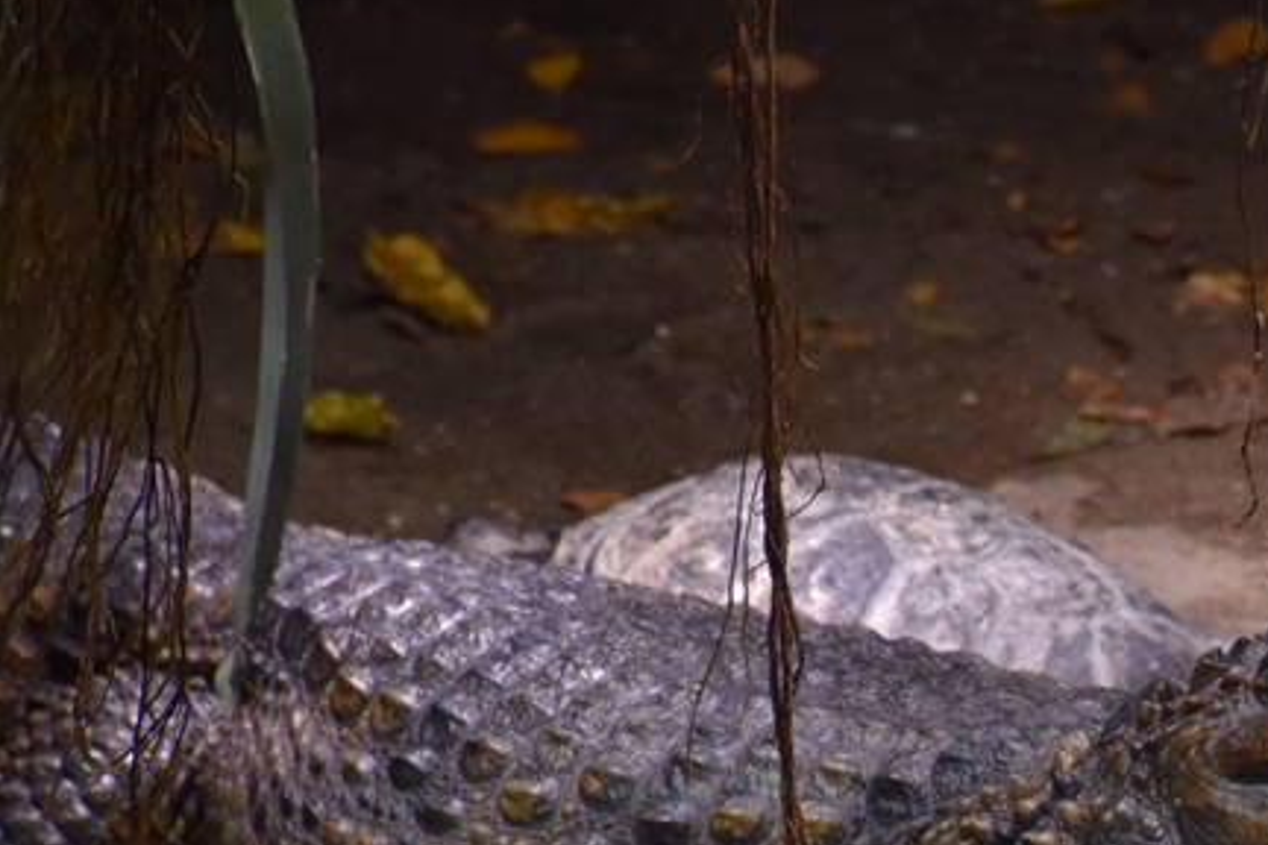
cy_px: 838
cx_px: 1500
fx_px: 17539
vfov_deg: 2.8
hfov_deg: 4.1
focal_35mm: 498
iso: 800
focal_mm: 140
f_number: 5.6
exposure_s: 1/800
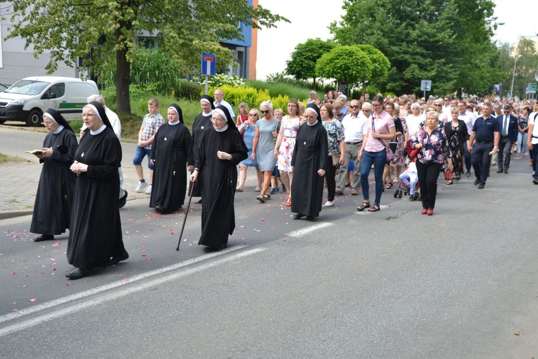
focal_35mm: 48
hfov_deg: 41.1
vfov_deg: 28.0
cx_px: 301
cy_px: 205
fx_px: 717
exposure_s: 1/160
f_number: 6.3
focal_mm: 28
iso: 100
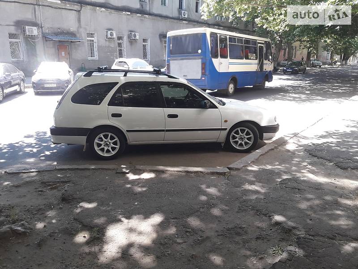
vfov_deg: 49.7
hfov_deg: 63.4
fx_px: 290
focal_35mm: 28
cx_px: 179
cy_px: 134
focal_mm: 3.7
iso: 40
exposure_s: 1/124
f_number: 1.9
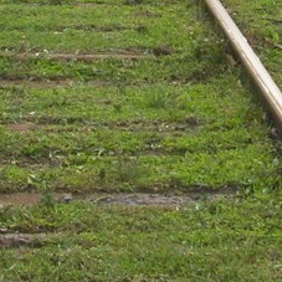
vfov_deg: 8.5
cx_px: 171
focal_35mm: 198
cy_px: -209
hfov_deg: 8.8
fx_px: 1825
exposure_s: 1/500
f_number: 2.9
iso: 100
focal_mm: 5.7
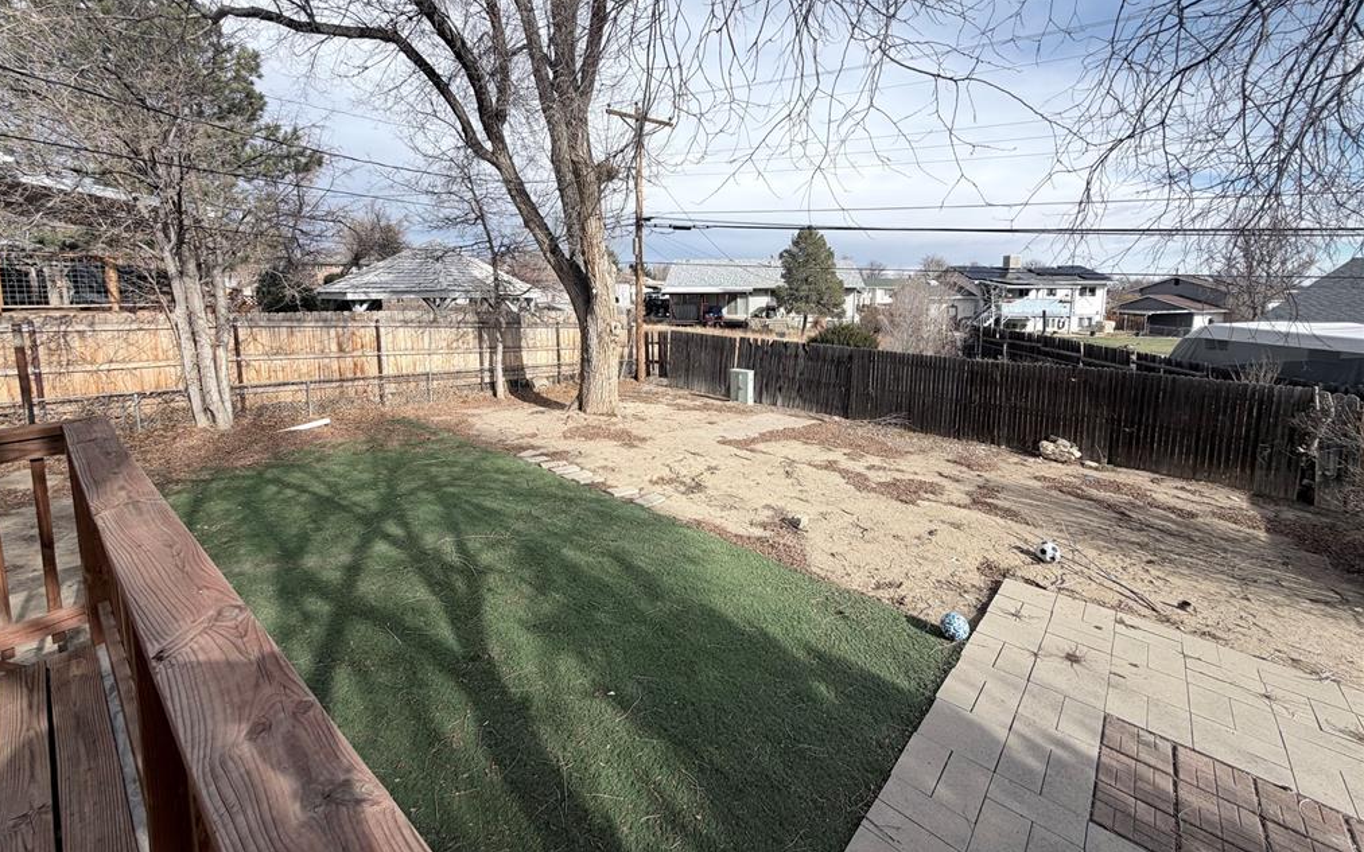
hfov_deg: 101.5
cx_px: 676
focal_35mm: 15
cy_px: 359
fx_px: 558
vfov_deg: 74.3
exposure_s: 1/830
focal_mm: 2.22
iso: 20
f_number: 2.2
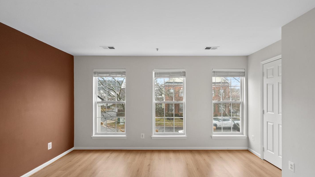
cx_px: 158
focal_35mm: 17
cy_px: 94
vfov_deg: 63.9
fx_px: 142
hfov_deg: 95.9
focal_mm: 16
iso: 800
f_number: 8
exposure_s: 1/10
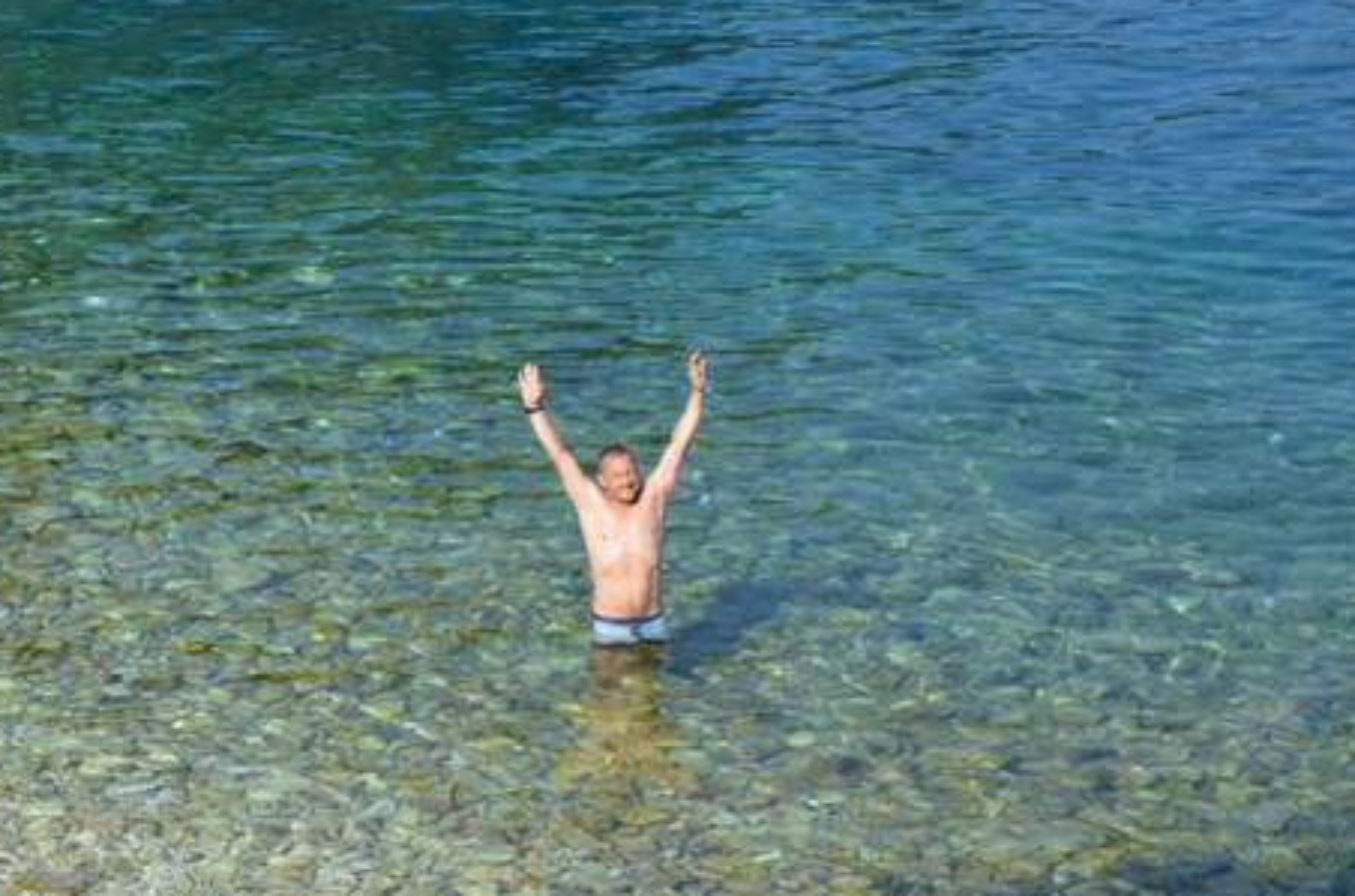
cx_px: 675
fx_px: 5782
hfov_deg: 13.4
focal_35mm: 154
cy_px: 632
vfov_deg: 8.9
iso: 800
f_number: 8
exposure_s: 1/1000
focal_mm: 58
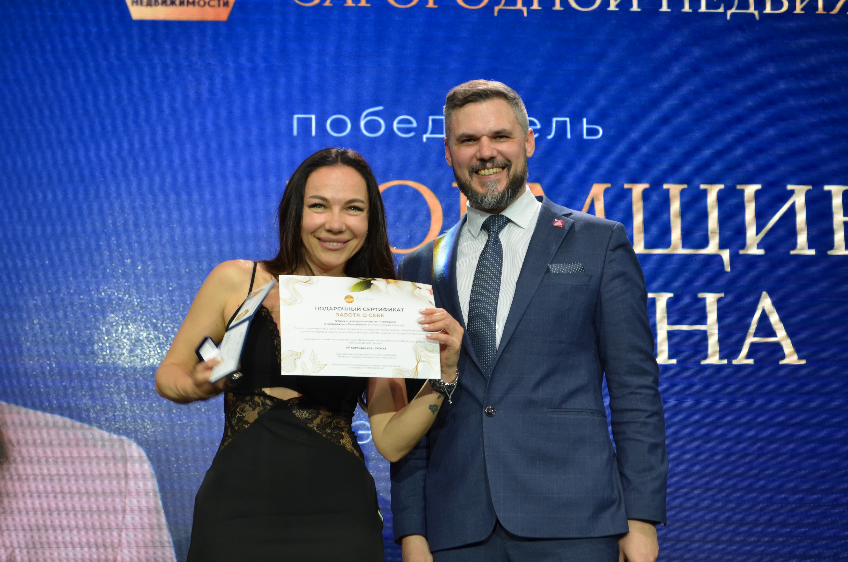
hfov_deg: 29.9
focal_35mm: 68
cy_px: 281
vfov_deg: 20.1
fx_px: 1587
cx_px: 424
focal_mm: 45
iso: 400
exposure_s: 1/80
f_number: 5.3
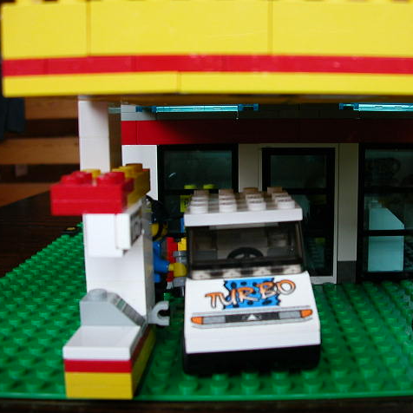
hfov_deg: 38.0
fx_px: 594
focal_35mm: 44
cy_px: 207
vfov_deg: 38.3
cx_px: 267
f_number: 2.7
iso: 100
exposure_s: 1/5.9
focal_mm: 5.6
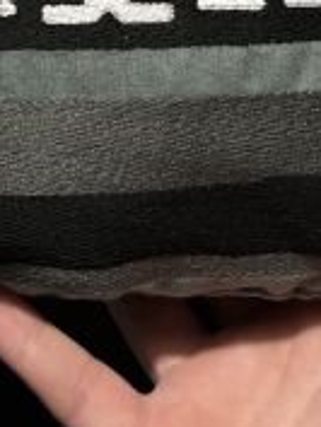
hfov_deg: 14.4
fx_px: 1272
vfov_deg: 18.6
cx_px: 148
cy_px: 12
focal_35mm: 103
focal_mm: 5.7
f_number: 1.5
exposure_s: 1/100
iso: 125
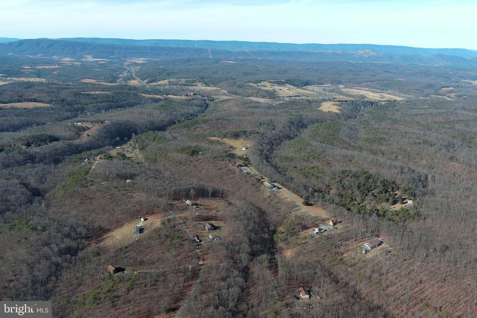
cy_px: 159
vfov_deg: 45.0
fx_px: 384
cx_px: 238
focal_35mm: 29
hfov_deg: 63.7
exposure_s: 1/900
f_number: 2.8
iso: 100
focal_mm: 10.57
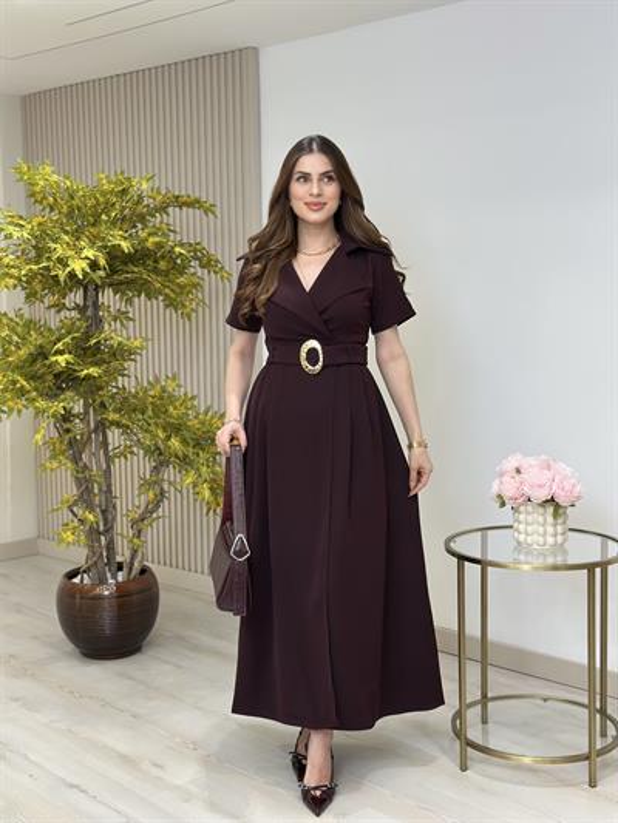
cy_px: 412
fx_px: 1142
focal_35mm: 48
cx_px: 309
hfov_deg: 30.3
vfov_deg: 39.6
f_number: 1.78
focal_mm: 6.86
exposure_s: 1/138
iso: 64
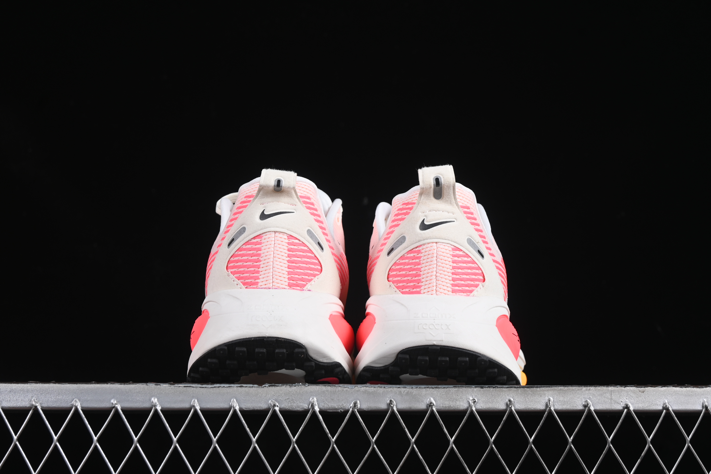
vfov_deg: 18.2
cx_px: 356
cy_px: 237
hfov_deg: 27.0
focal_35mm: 75
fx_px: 1481
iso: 160
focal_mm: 50
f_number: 8
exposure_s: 1/80
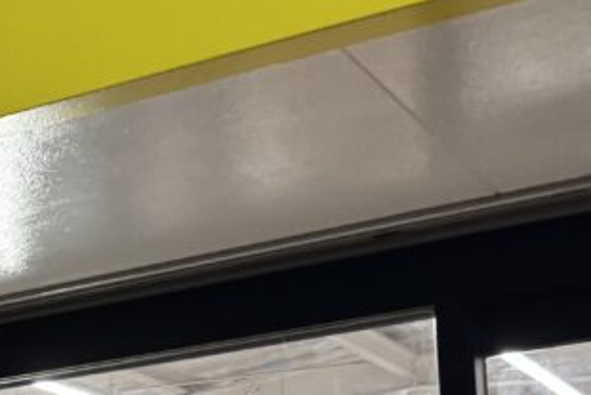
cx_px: -166
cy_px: 548
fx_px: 1692
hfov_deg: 18.5
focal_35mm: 103
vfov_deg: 12.8
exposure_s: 1/100
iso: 125
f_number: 1.78
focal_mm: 6.76
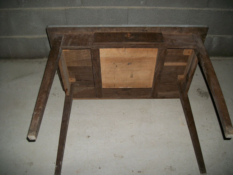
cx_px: 116
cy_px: 88
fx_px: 215
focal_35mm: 32
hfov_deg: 56.8
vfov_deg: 44.2
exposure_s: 1/30
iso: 80
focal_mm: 5.7
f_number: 2.9
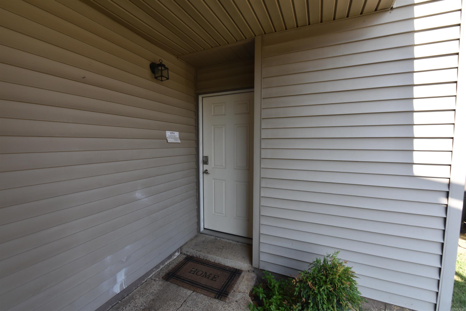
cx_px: 233
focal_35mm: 14
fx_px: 181
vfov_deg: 81.2
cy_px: 156
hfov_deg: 104.2
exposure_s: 1/250
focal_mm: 14
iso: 400
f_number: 8
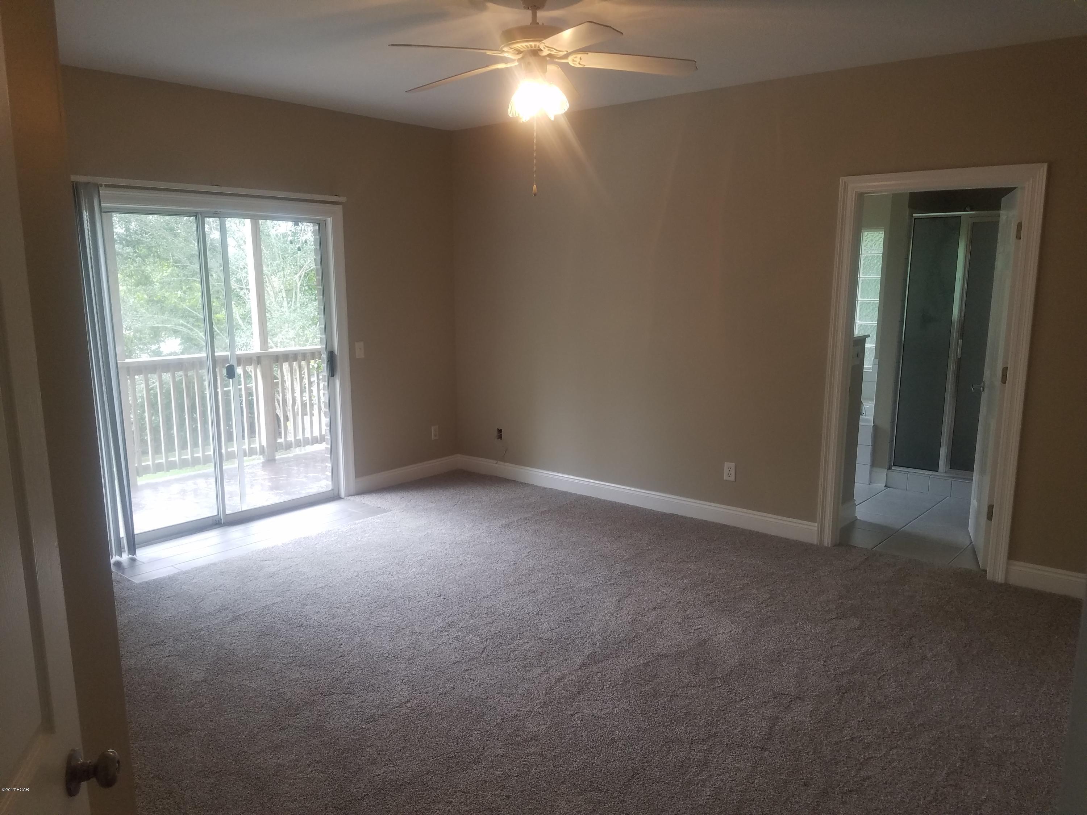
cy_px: 408
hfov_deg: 67.3
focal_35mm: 26
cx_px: 544
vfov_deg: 53.1
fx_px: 816
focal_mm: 4.2
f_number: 1.7
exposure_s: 1/60
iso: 100
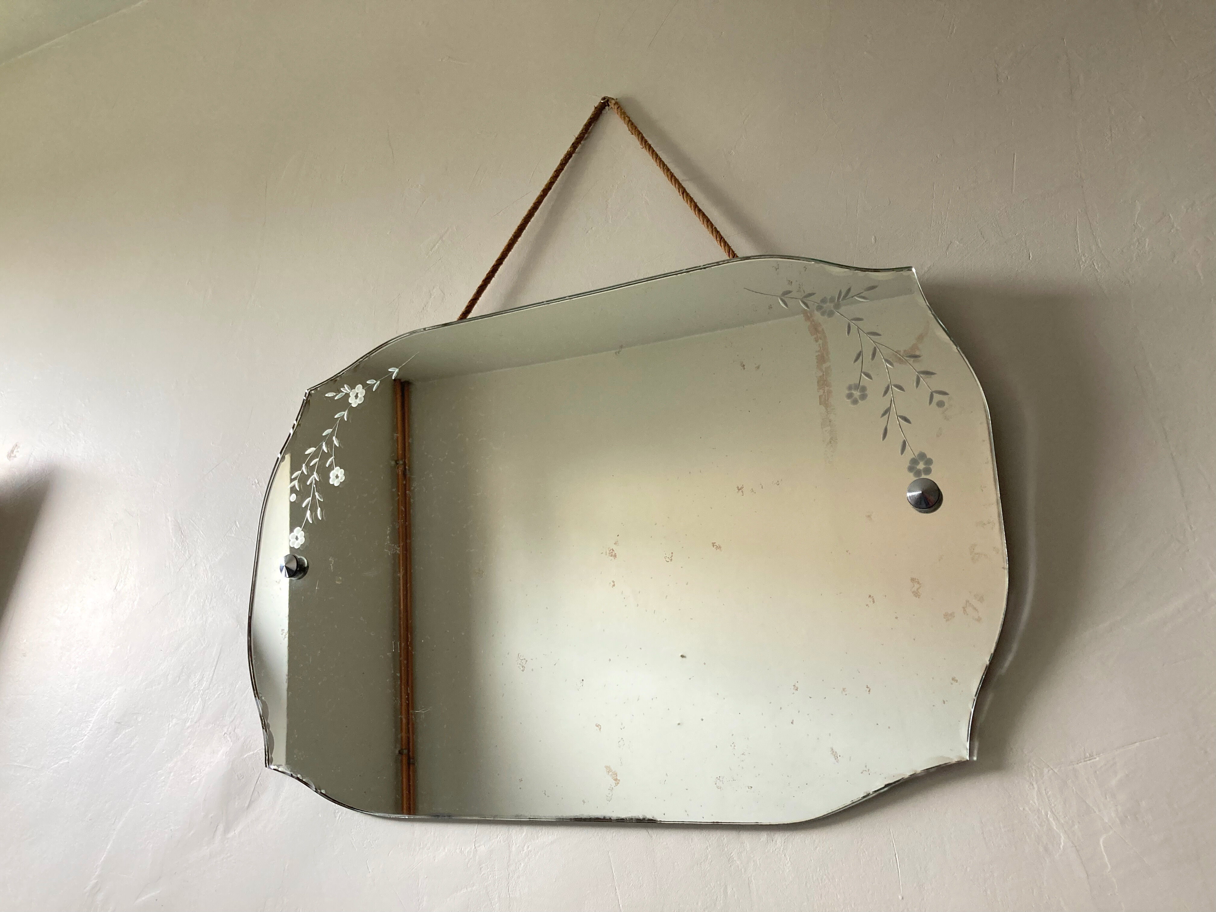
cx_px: 608
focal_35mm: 28
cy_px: 456
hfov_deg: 63.4
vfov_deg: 49.7
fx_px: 984
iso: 100
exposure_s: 1/60
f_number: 1.8
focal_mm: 3.99
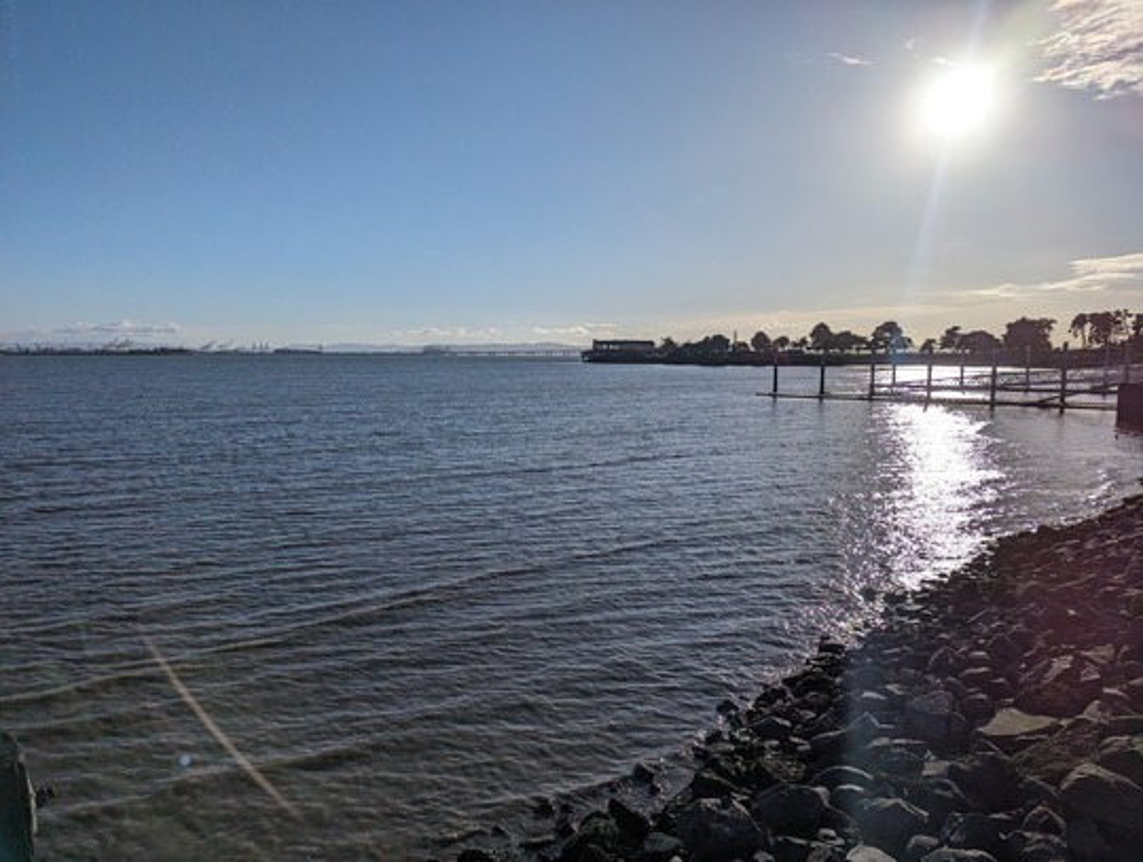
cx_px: 572
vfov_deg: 57.0
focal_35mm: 24
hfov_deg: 71.5
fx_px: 794
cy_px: 431
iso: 62
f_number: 1.85
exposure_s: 1/18868
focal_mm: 6.81
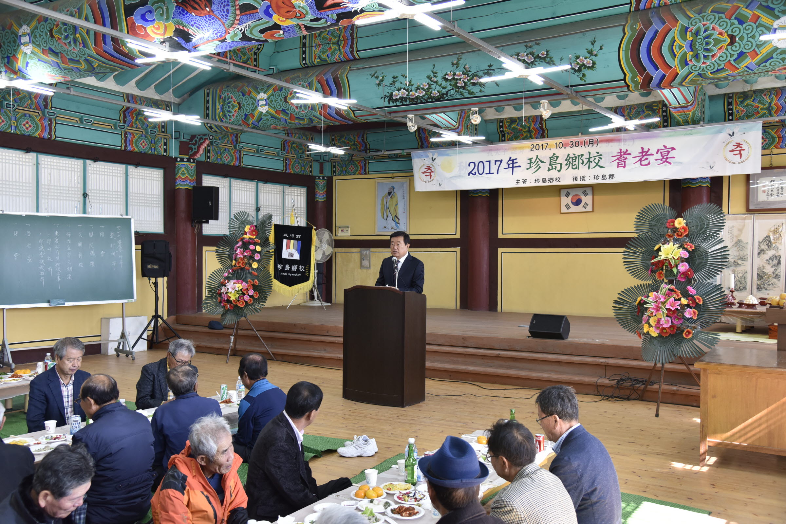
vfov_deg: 37.9
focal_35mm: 35
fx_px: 764
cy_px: 262
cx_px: 393
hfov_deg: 54.4
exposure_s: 1/125
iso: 800
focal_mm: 35
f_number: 4.5
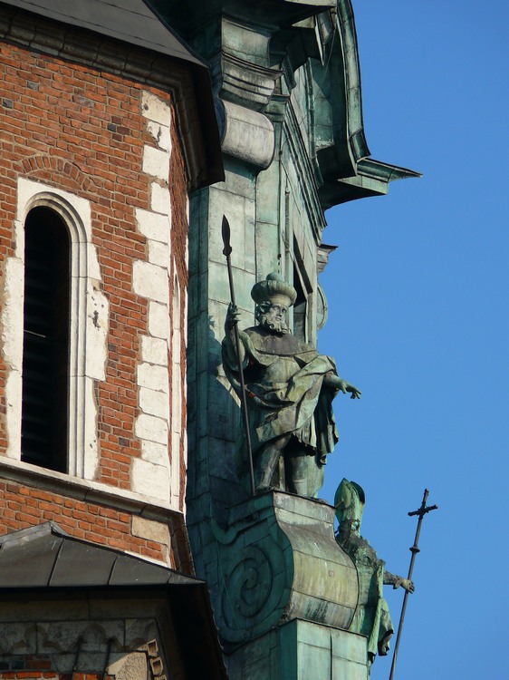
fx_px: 8239
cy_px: 340
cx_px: 254
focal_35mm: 420
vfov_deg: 4.7
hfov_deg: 3.5
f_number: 5.6
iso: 100
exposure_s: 1/200
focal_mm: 88.8
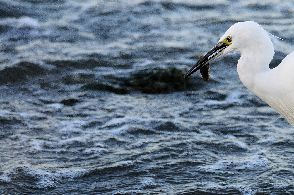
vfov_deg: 1.5
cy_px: 119
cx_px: 213
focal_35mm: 921
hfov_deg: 2.2
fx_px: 7511
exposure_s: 1/400
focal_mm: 420
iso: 640
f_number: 6.3
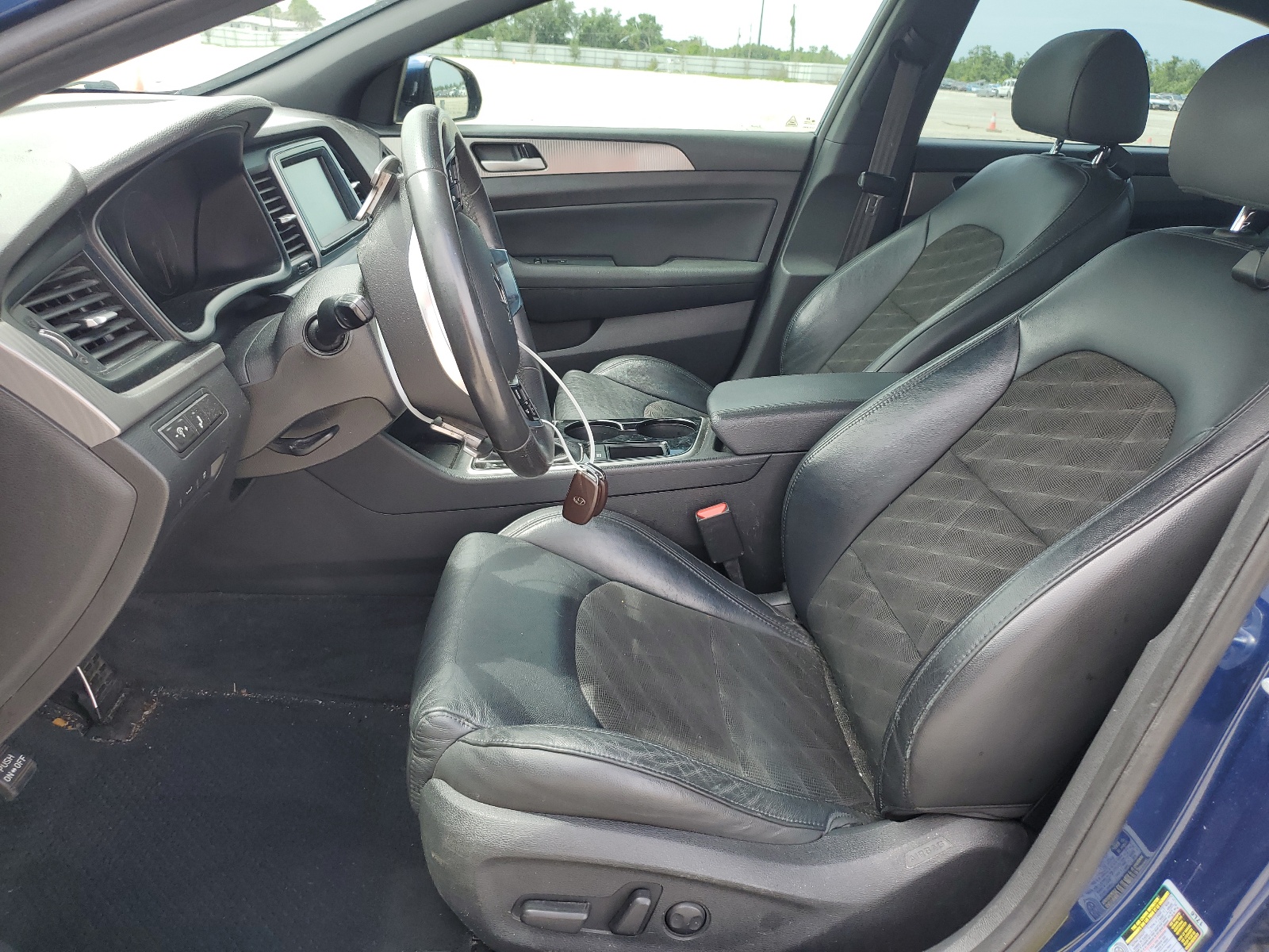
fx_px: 953
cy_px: 476
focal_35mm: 26
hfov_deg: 67.3
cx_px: 634
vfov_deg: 53.1
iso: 50
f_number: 1.5
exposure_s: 1/400
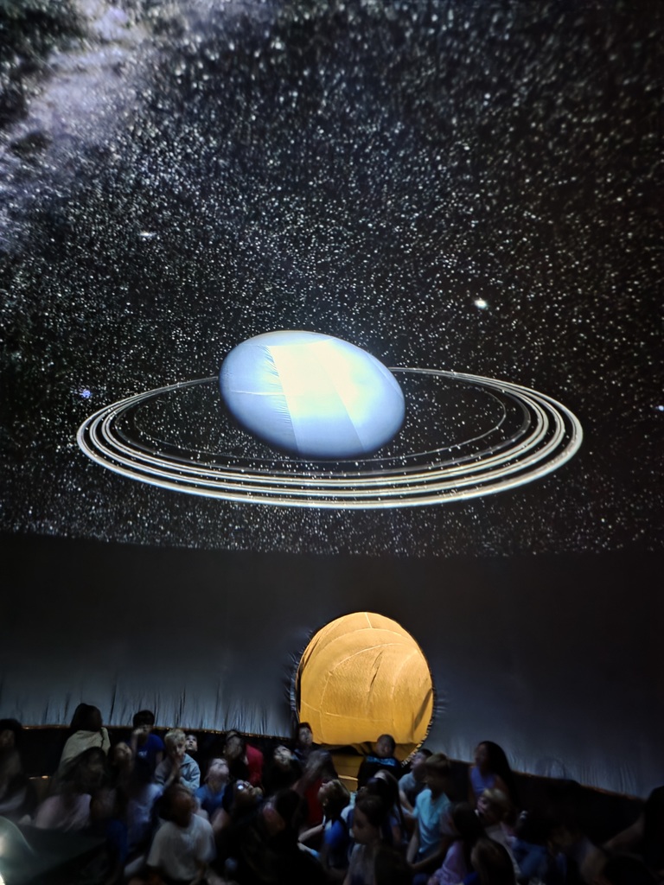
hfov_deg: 58.9
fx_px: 588
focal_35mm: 23
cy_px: 442
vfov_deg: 73.9
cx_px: 332
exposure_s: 1/2
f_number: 1.7
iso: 3200
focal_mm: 6.3
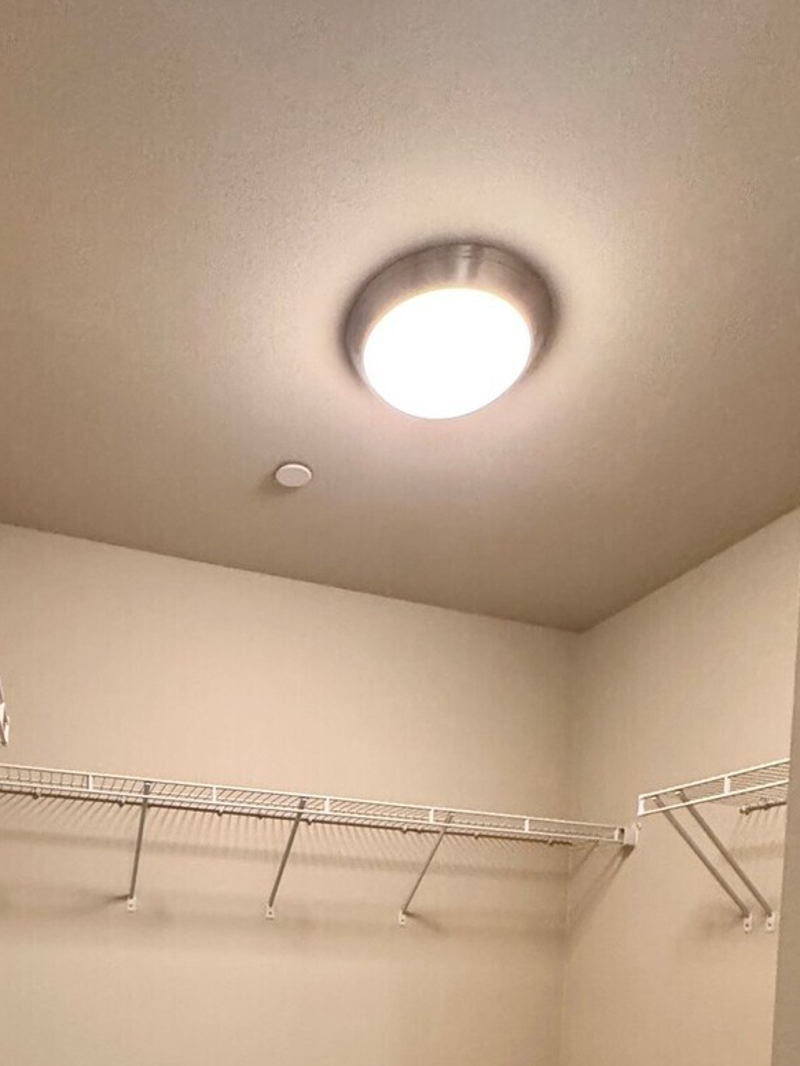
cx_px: 286
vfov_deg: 57.4
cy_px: 968
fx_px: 801
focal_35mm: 26
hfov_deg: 52.4
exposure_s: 1/60
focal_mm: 2.22
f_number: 2.2
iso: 800
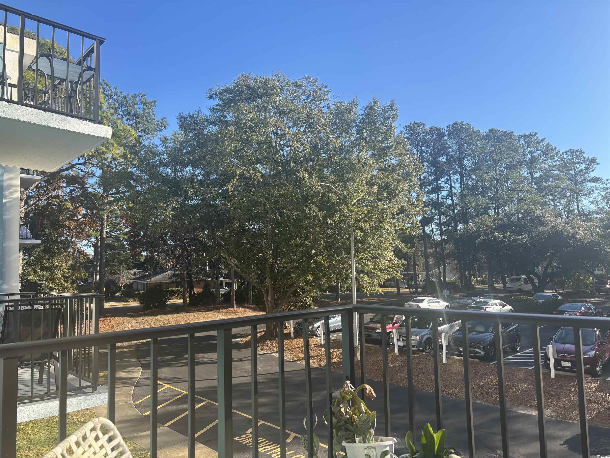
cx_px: 305
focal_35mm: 26
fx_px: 458
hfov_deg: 67.3
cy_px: 229
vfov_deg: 53.1
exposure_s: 1/1344
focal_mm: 5.96
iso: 50
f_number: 1.6
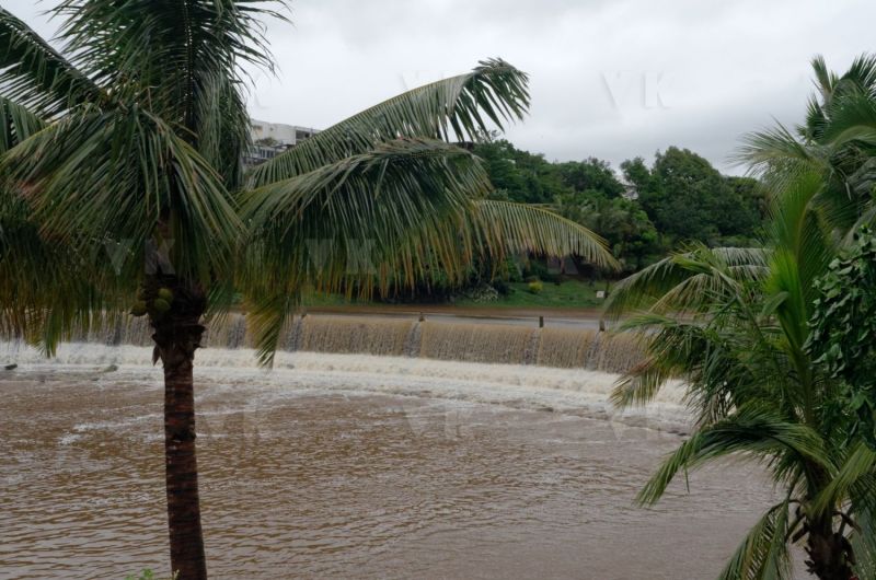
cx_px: 438
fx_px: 874
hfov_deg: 53.2
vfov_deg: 36.7
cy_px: 290
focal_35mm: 36
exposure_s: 1/80
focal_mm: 24
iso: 1000
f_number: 11
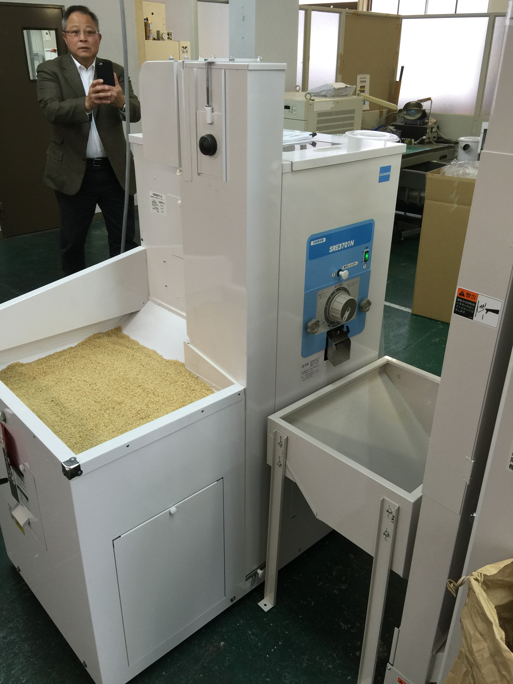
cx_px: 256
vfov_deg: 61.7
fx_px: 573
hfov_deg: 48.2
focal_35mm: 29
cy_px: 342
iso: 40
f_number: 2.2
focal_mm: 4.15
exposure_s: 1/30
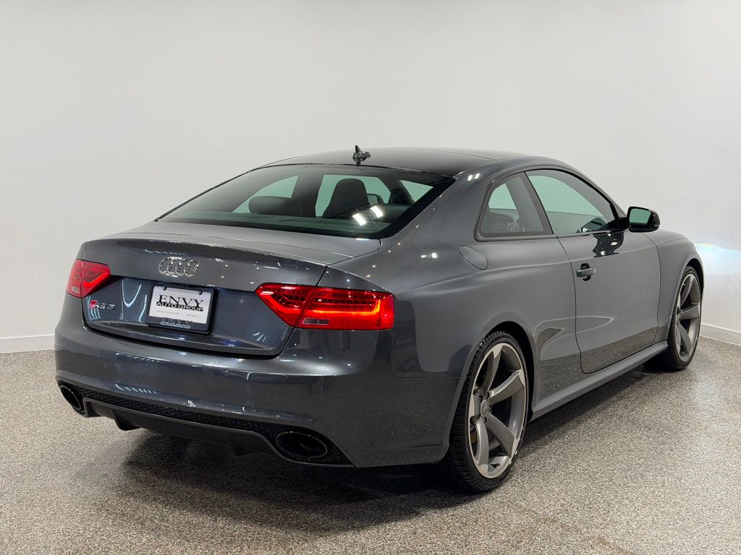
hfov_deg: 39.7
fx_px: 1028
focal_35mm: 48
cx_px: 370
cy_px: 278
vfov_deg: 30.3
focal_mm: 6.76
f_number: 1.78
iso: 64
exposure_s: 1/220
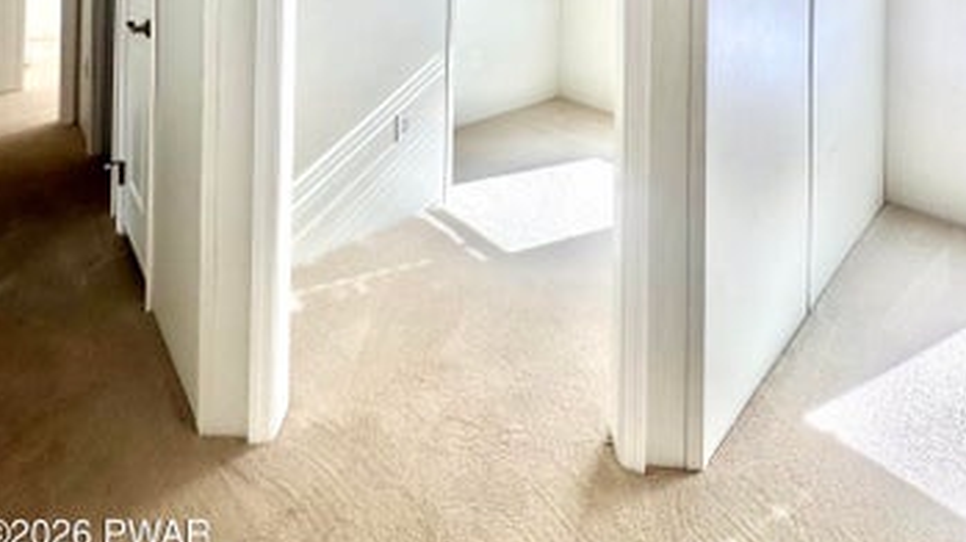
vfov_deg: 41.4
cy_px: -69
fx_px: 538
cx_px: 476
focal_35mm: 21
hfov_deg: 83.9
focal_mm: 2.22
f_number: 2.2
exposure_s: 1/123
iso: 40
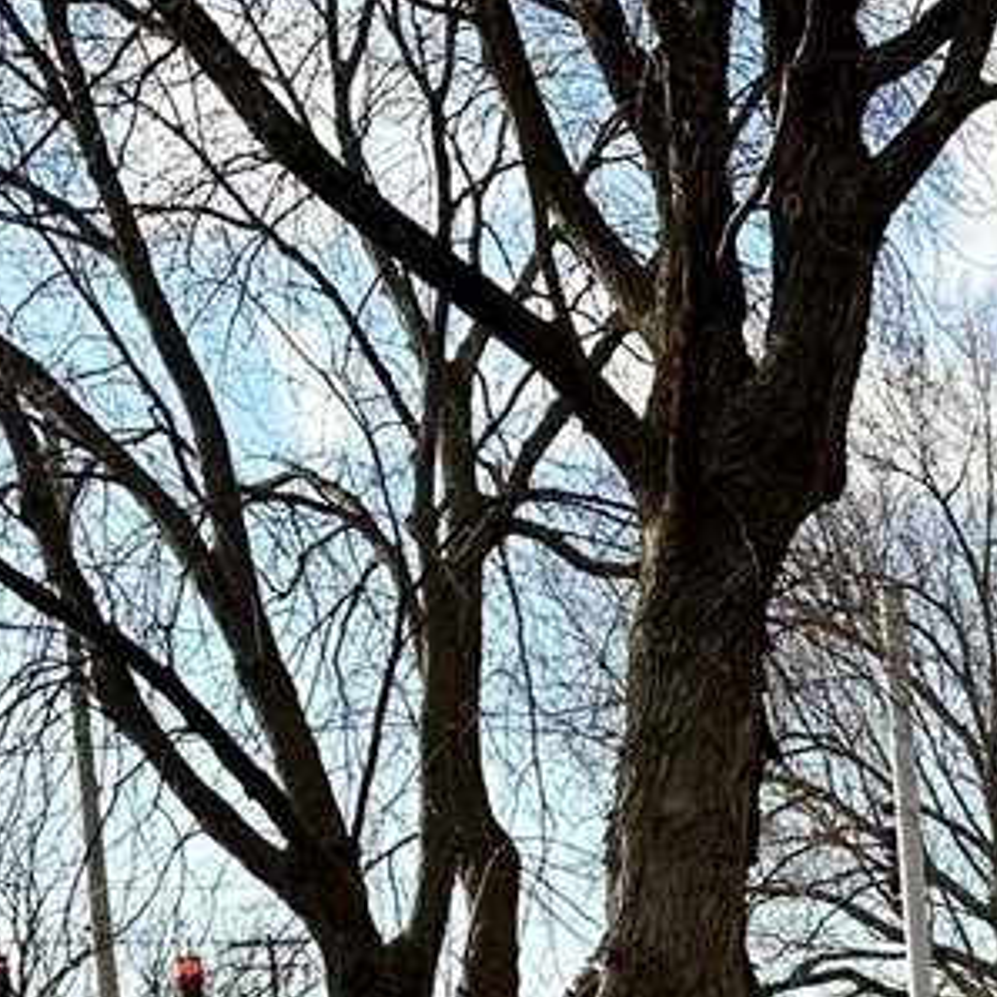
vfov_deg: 17.5
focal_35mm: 91
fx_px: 2965
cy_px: 1402
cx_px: 1659
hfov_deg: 16.6
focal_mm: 6.86
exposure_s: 1/1157
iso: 80
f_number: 1.78
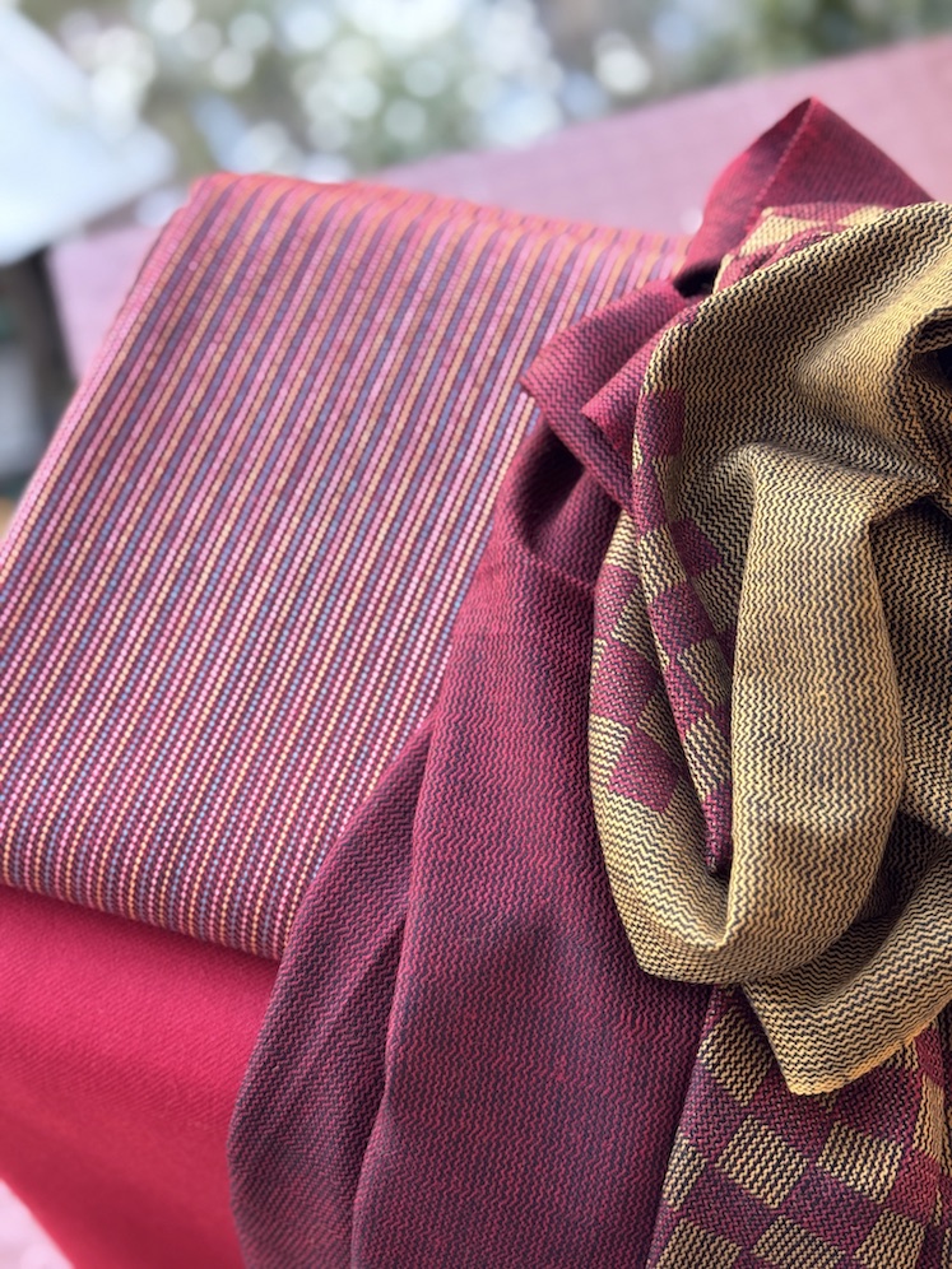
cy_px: 634
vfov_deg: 39.7
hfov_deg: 30.3
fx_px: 1760
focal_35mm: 48
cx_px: 476
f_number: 1.78
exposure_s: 1/121
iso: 100
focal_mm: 6.76
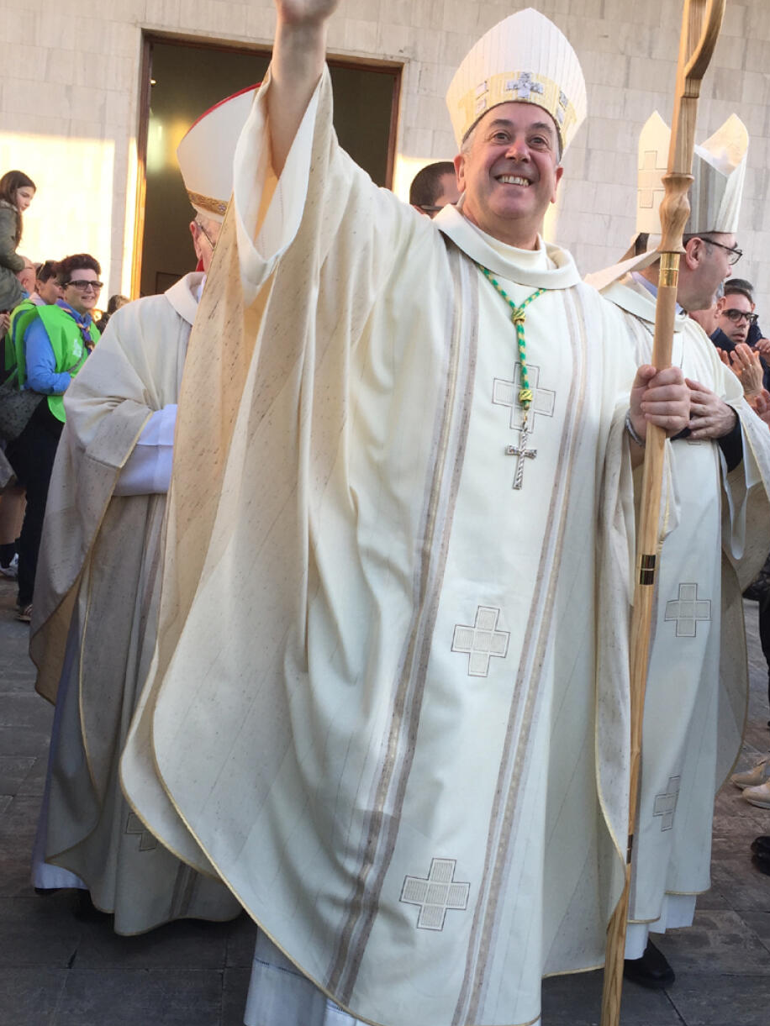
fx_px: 1127
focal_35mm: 38
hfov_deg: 37.7
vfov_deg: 49.0
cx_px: 424
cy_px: 503
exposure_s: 1/269
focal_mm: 4.15
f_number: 2.2
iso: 32
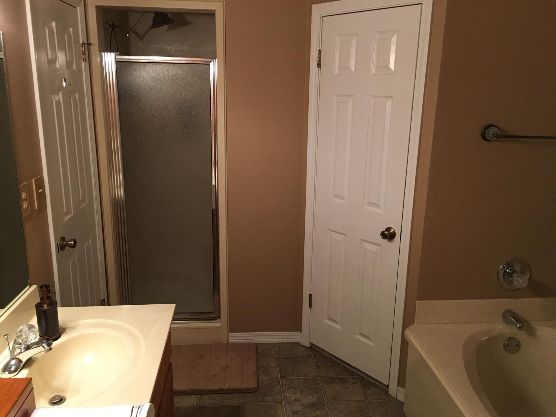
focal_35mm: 29
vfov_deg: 48.2
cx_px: 278
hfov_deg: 61.7
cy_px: 208
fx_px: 466
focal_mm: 4.15
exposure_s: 1/15
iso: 80
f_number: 2.2
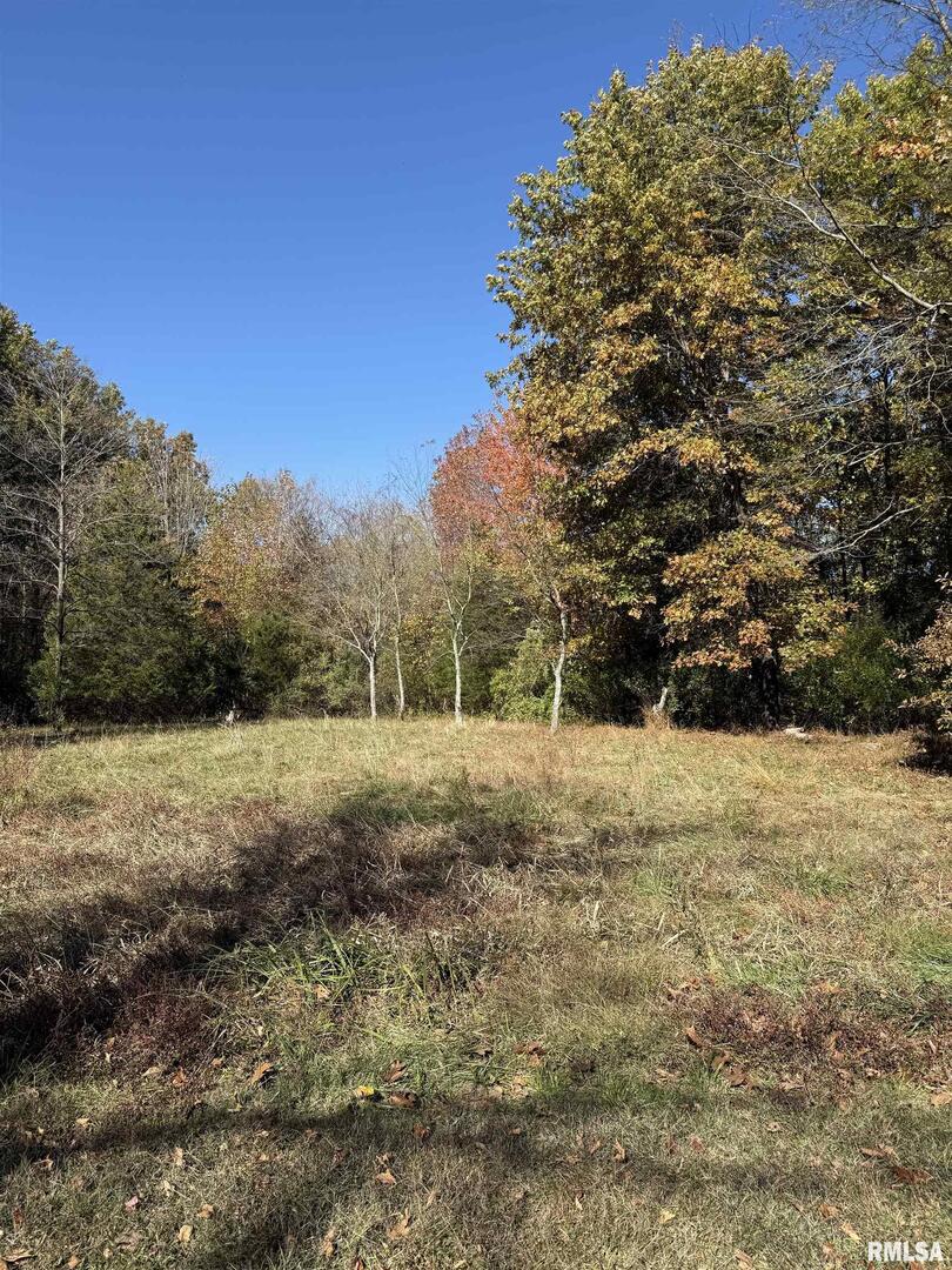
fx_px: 880
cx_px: 476
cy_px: 635
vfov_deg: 71.6
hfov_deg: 56.8
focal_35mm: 24
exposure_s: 1/2445
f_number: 1.78
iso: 80
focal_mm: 6.76
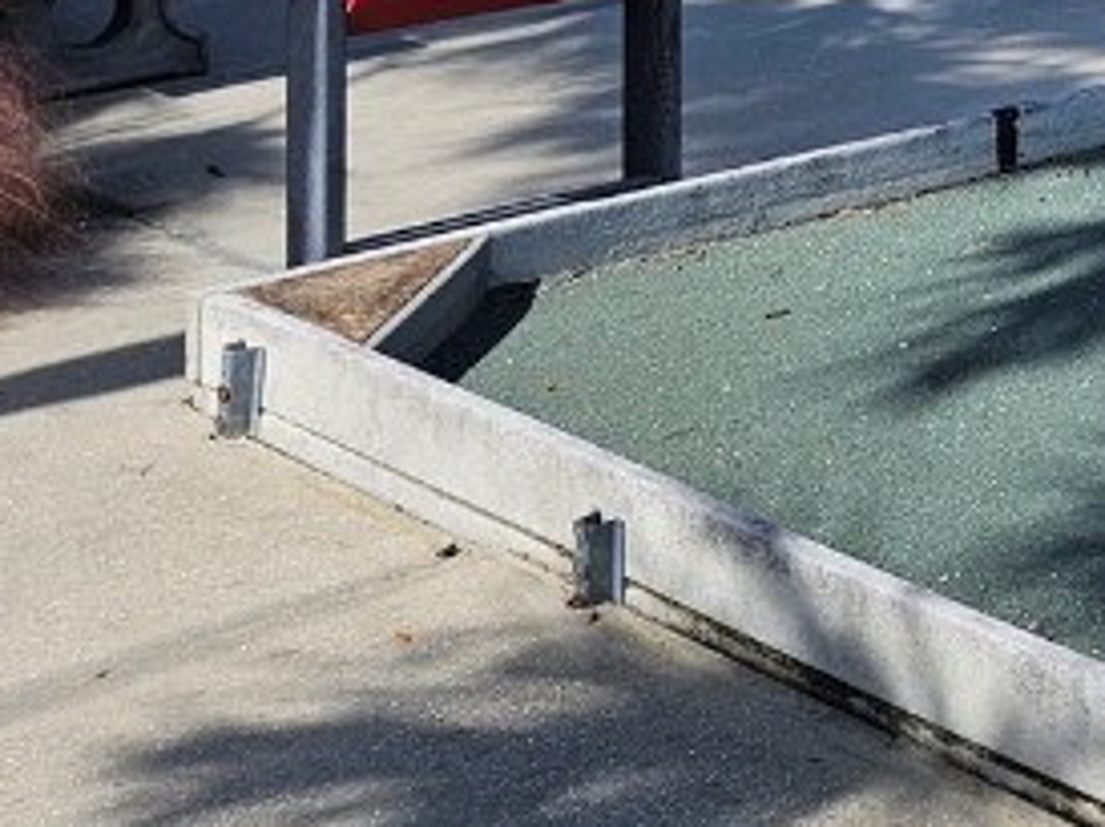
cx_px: 1746
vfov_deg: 15.5
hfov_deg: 19.3
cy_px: -500
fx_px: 2743
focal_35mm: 86
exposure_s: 1/1936
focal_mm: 5.4
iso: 25
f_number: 1.8
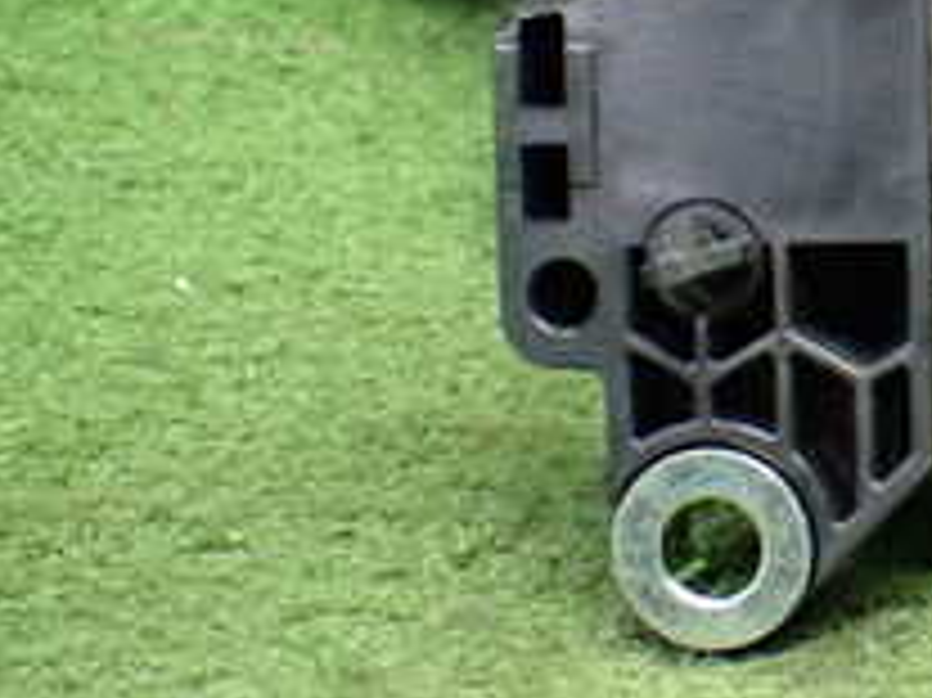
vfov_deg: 16.7
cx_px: 1270
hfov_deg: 20.3
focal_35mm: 87
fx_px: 2341
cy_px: 59
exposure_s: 1/80
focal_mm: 5.4
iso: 800
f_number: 2.3
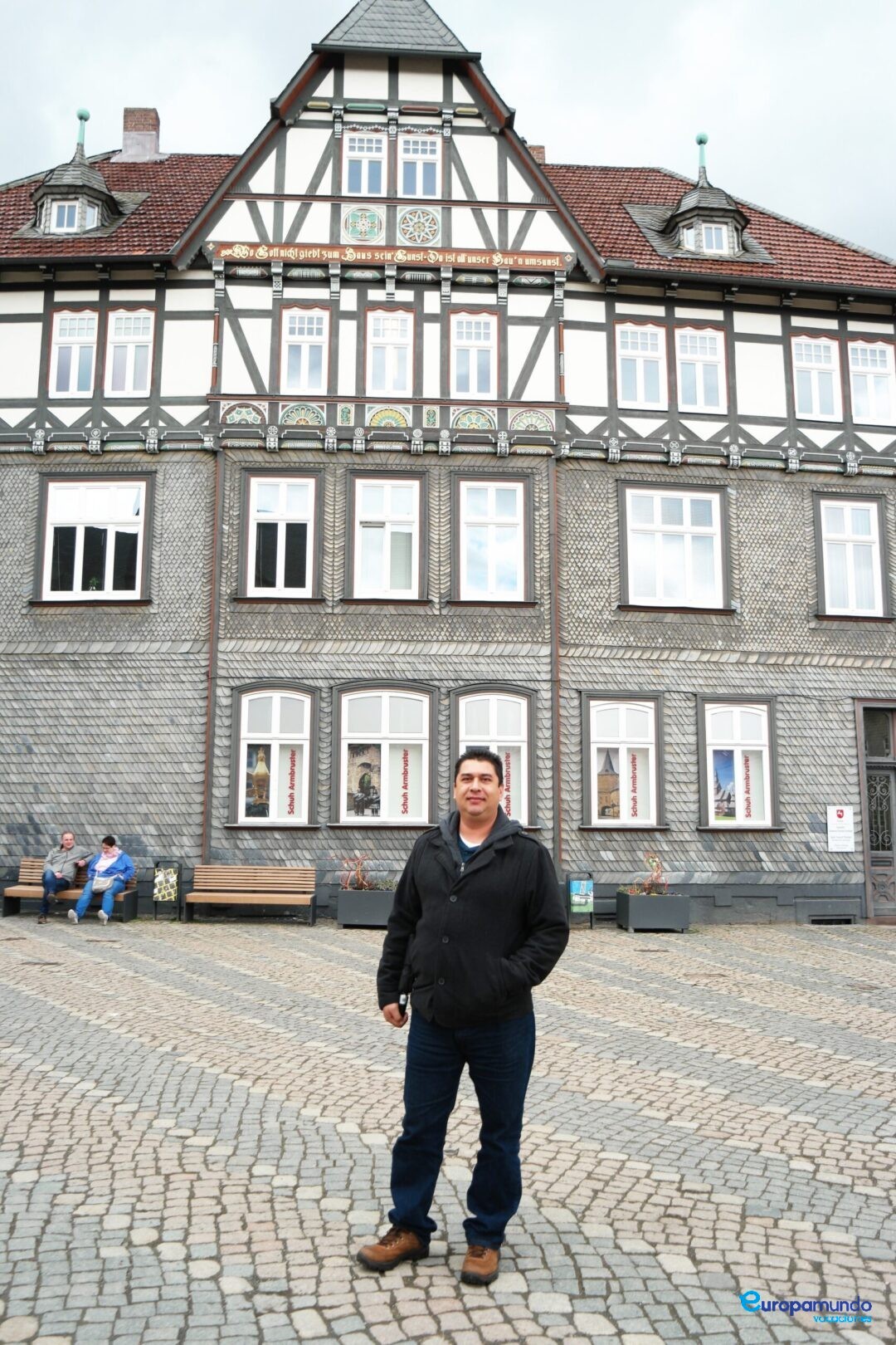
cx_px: 448
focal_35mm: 27
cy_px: 672
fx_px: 1008
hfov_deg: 47.9
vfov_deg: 67.4
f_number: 4
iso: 100
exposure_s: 1/320
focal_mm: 18
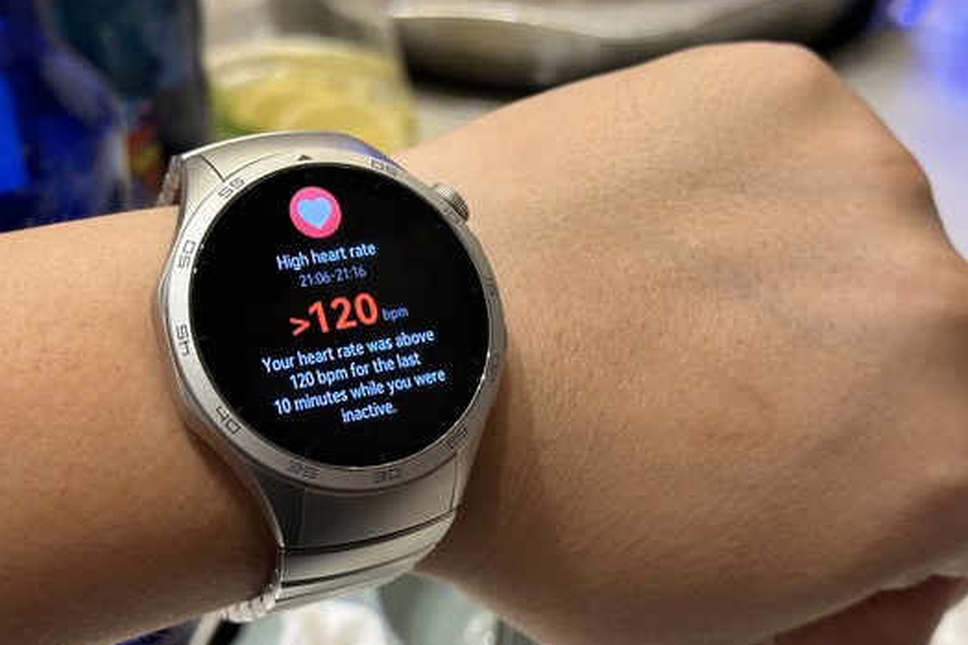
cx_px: 467
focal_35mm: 61
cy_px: 274
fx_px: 1640
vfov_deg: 22.2
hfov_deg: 32.9
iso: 200
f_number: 1.78
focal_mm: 6.86
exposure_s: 1/50
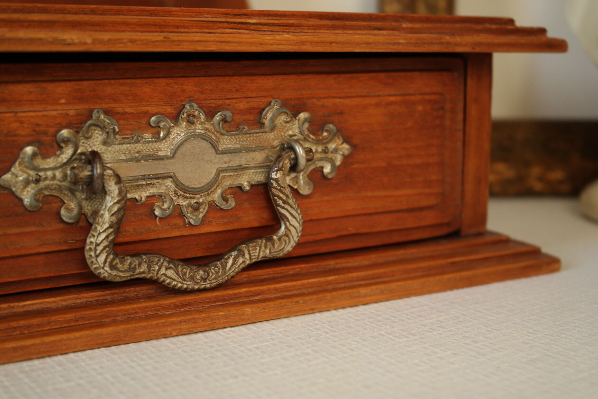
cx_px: 299
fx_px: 963
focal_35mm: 58
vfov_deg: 23.4
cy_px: 200
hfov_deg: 34.5
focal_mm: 38
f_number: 6.3
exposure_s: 1/30
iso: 200
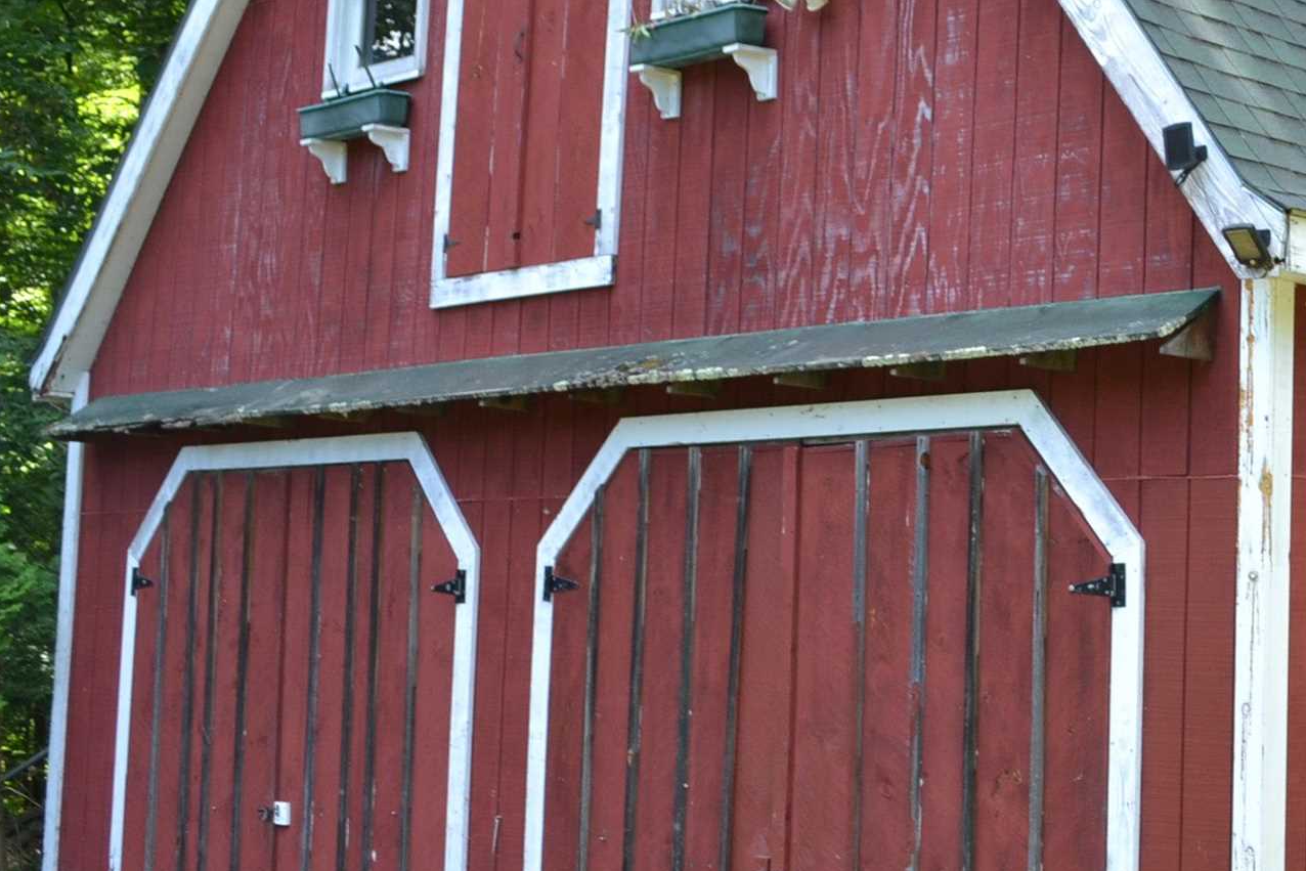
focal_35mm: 65
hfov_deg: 29.1
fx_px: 2358
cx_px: 1291
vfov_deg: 20.9
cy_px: 326
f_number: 5.6
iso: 200
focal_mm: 18
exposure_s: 1/125
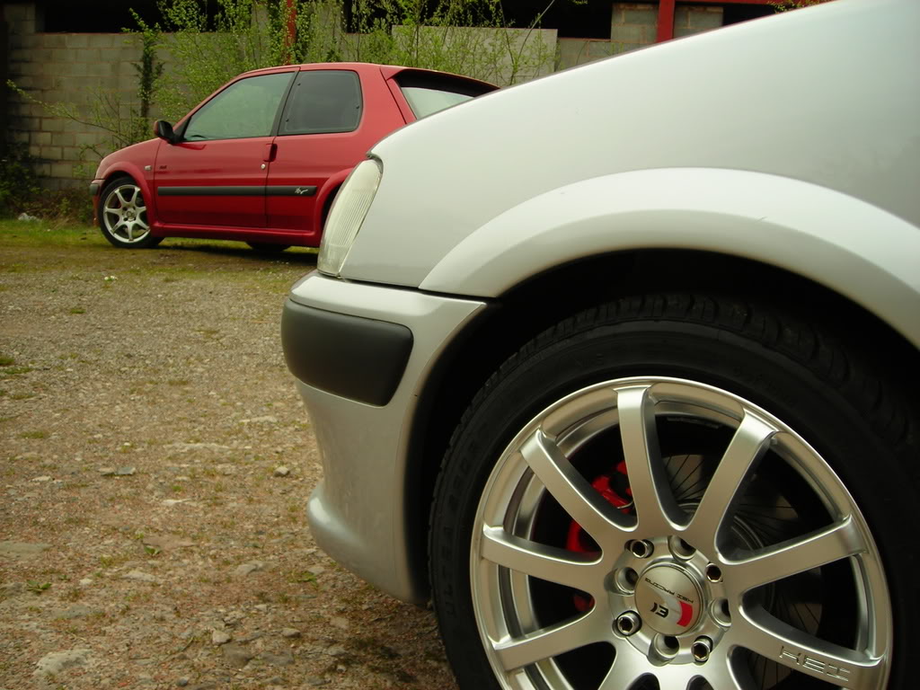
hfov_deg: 49.0
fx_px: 1010
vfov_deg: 37.7
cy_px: 345
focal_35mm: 38
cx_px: 460
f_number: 3.2
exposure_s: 1/360
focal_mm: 6.3
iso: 50
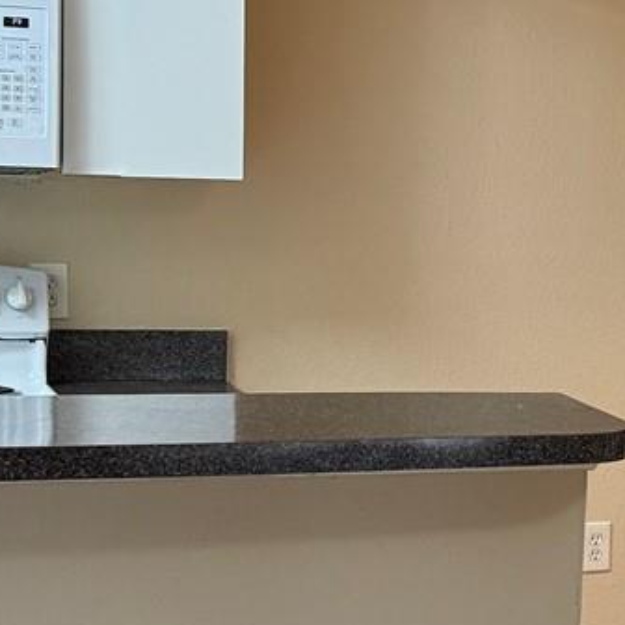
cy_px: 311
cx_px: 835
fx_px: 2063
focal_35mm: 101
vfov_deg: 17.2
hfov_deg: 16.2
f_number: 1.78
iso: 250
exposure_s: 1/60
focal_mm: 6.76
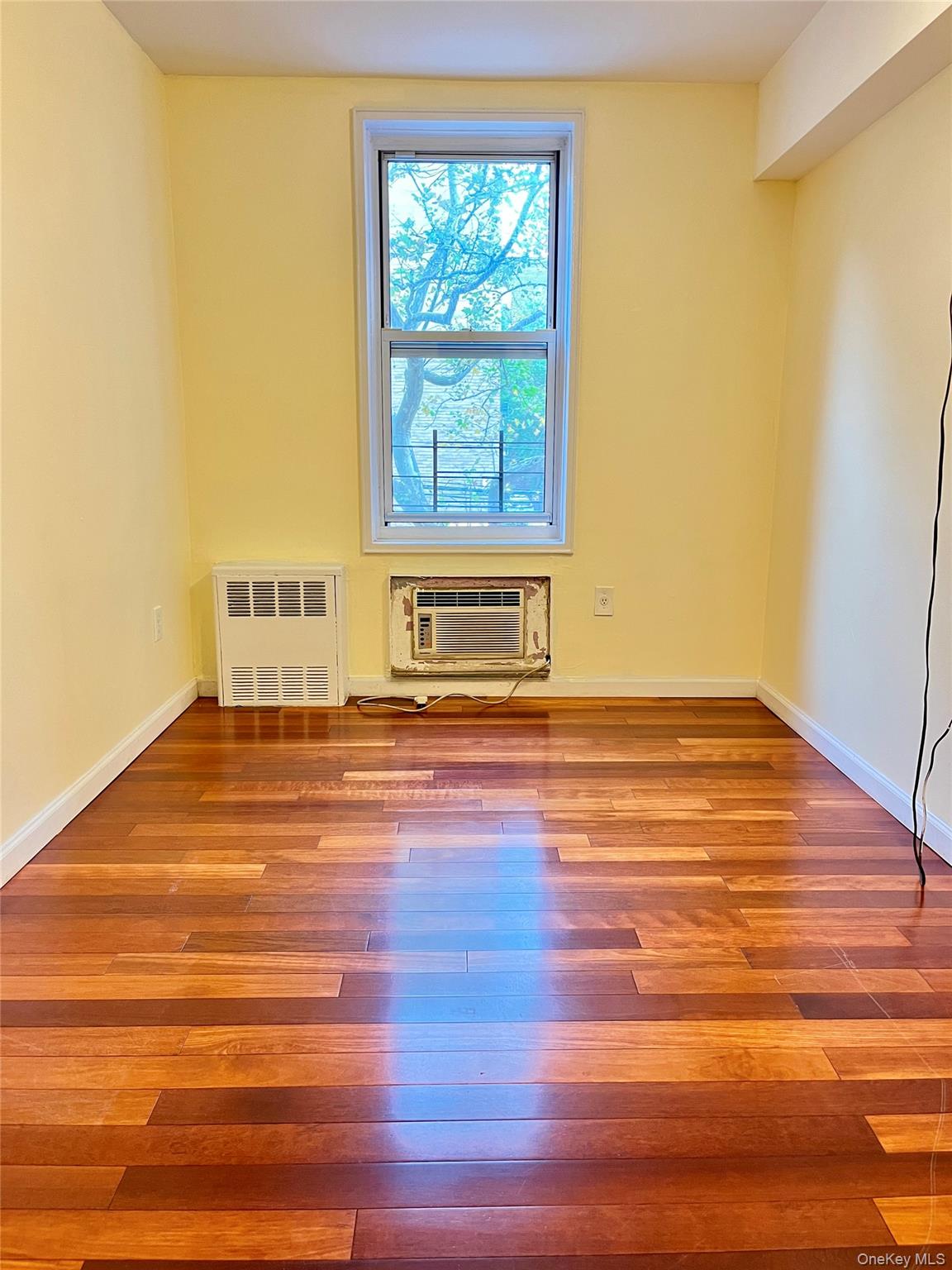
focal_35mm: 26
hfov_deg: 53.1
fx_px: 953
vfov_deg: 67.3
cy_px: 635
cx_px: 476
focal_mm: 5.1
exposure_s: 1/60
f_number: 1.6
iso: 320
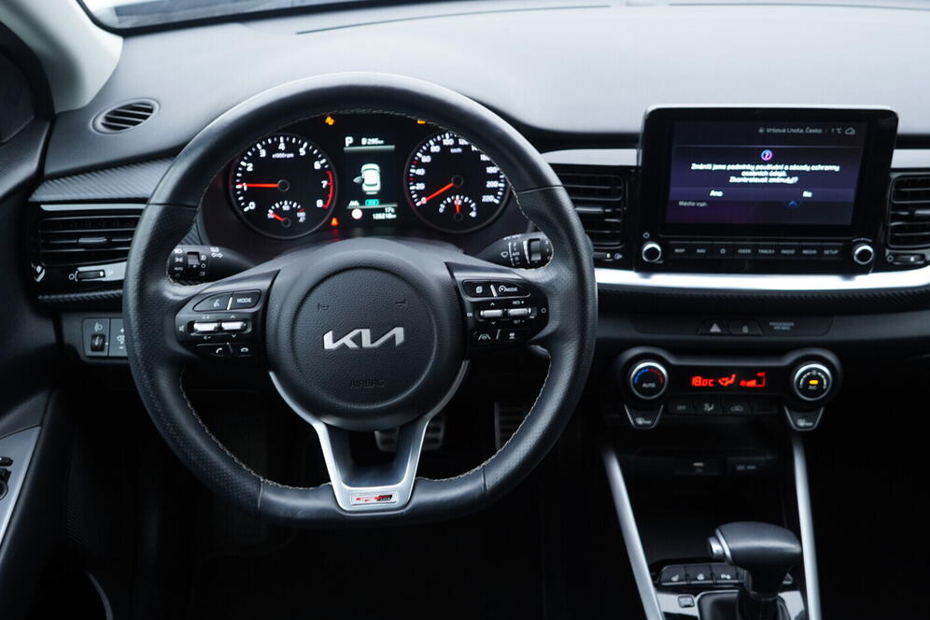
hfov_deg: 51.9
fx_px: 956
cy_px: 317
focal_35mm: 37
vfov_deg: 35.9
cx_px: 471
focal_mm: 24
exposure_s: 1/40
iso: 250
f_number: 2.8
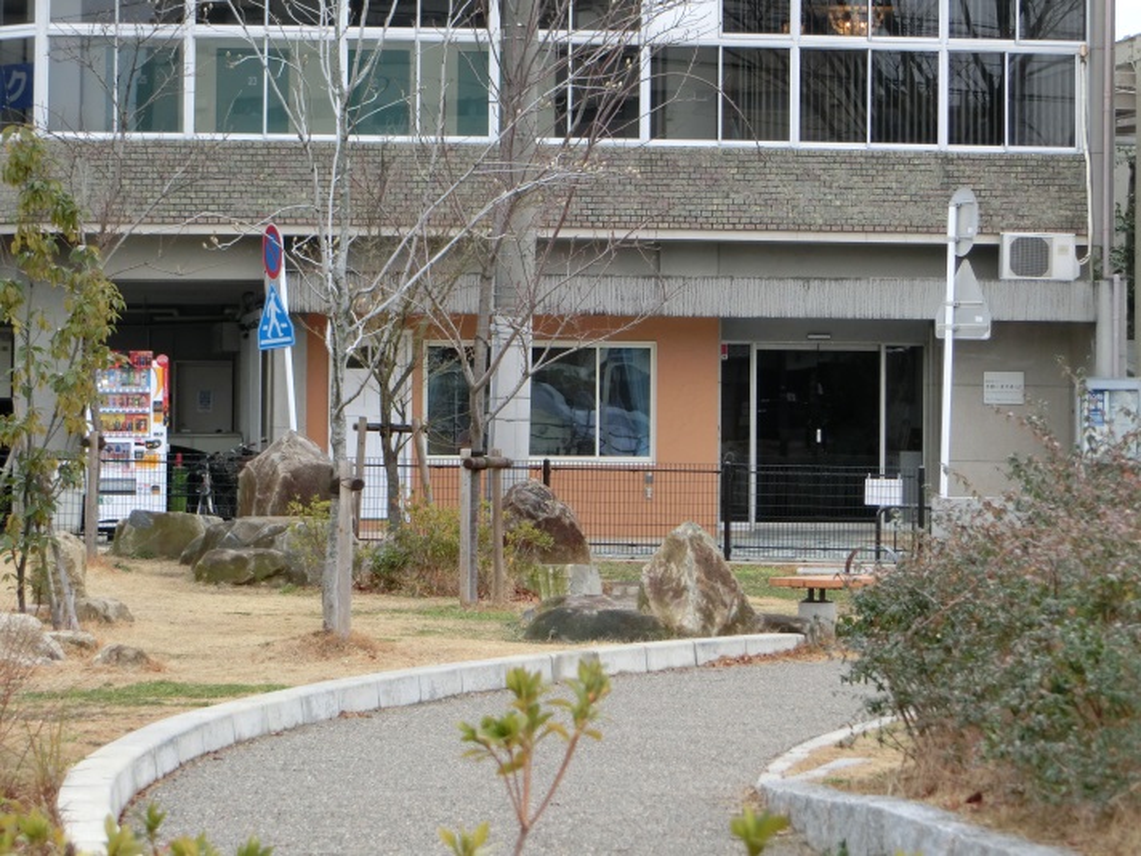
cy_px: 428
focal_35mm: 143
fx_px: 4714
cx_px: 570
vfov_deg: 10.4
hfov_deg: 13.8
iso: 250
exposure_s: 1/160
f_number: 5.8
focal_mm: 25.5
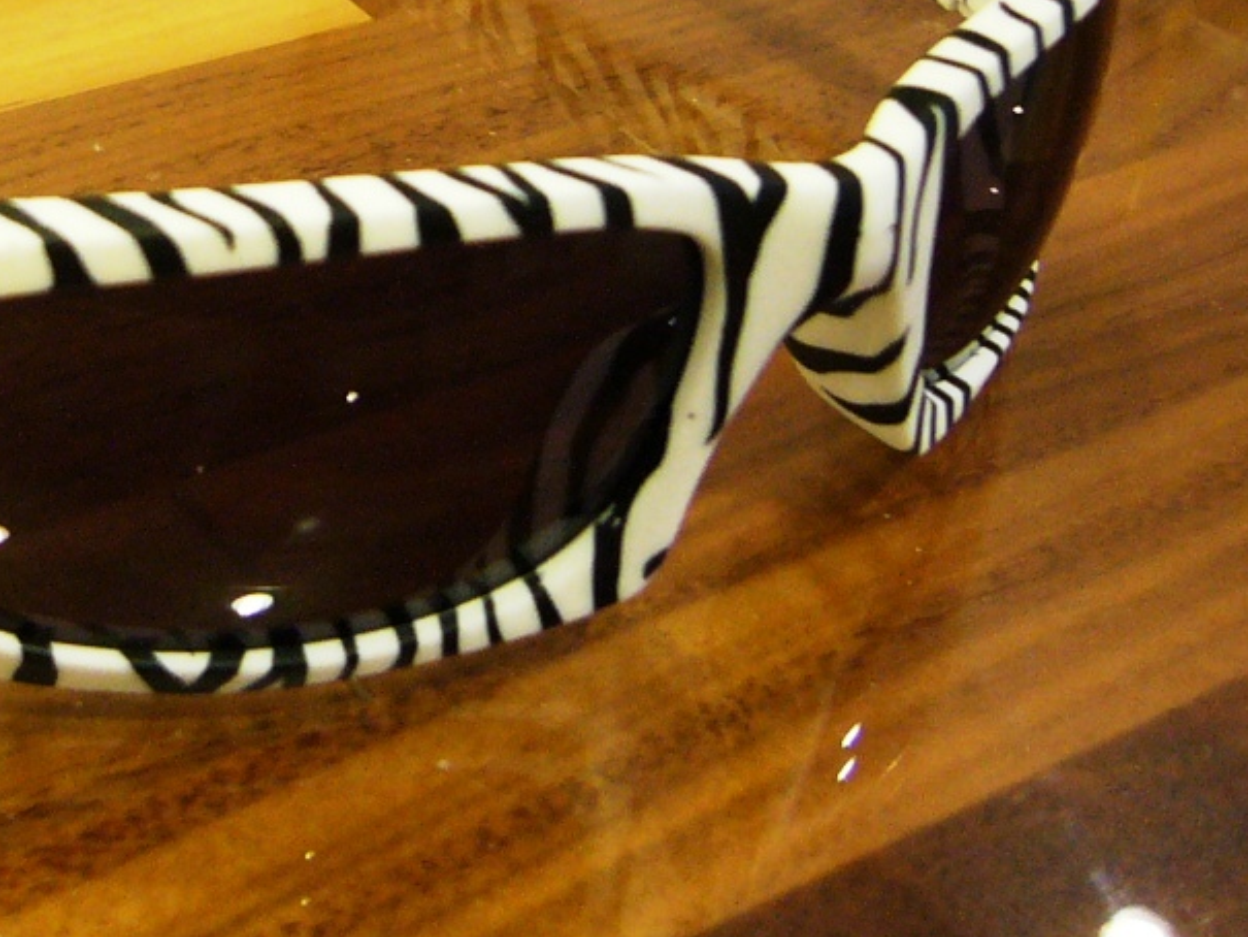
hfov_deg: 25.4
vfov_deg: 19.5
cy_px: 64
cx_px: 107
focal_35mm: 74
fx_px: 2668
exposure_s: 1/20
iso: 200
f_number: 2.8
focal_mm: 5.8
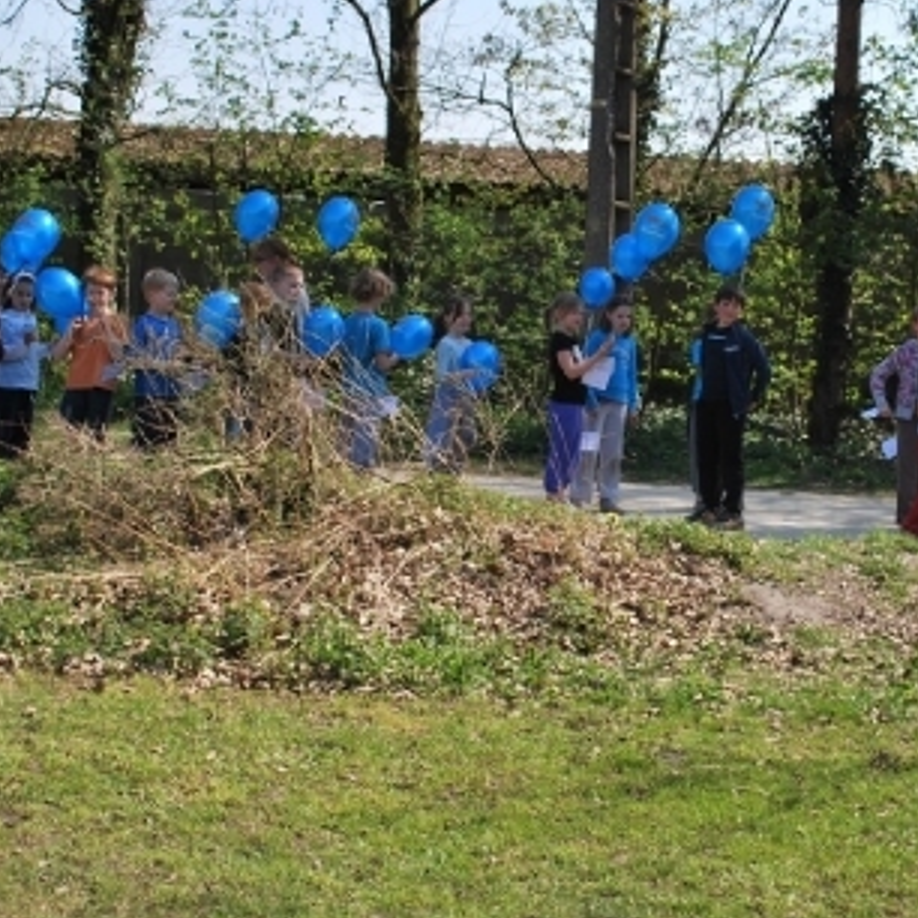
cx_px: 648
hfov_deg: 28.3
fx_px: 1800
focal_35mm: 60
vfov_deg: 28.5
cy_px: 362
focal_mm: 24
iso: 100
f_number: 7.1
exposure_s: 1/200
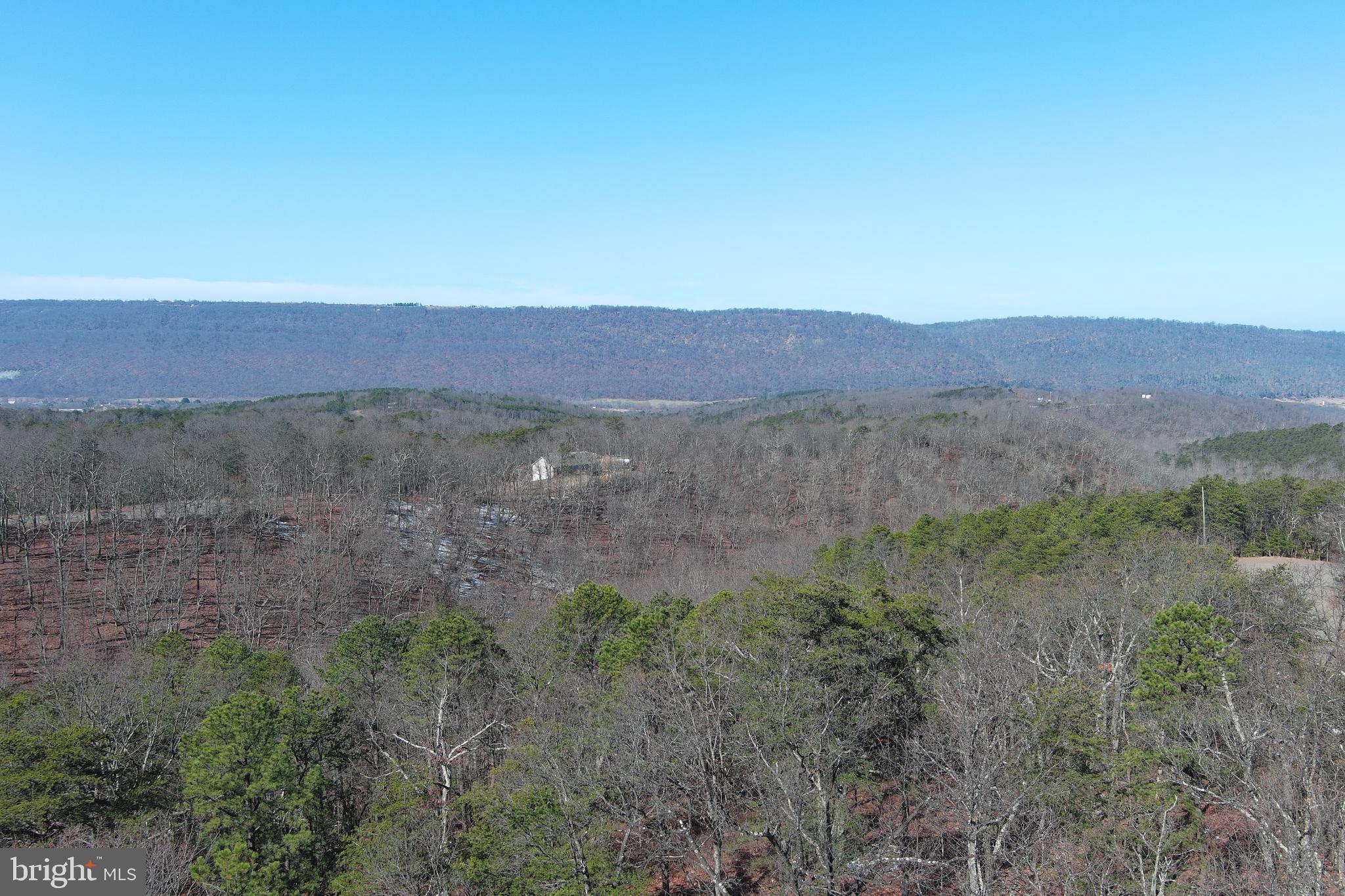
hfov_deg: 63.7
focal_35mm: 29
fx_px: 1083
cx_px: 672
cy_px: 448
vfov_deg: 45.0
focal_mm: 10.57
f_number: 2.8
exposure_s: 1/821
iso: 100
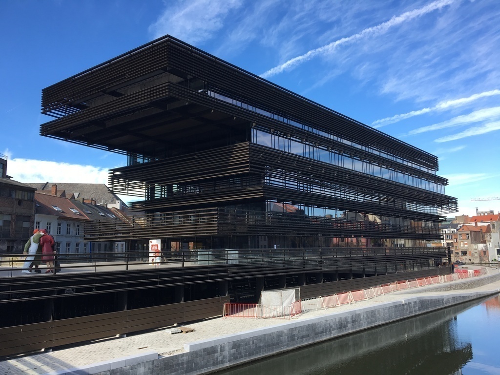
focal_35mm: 29
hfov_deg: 61.7
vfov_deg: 48.2
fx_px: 419
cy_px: 188
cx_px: 250
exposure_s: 1/630
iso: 25
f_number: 2.2
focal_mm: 4.15
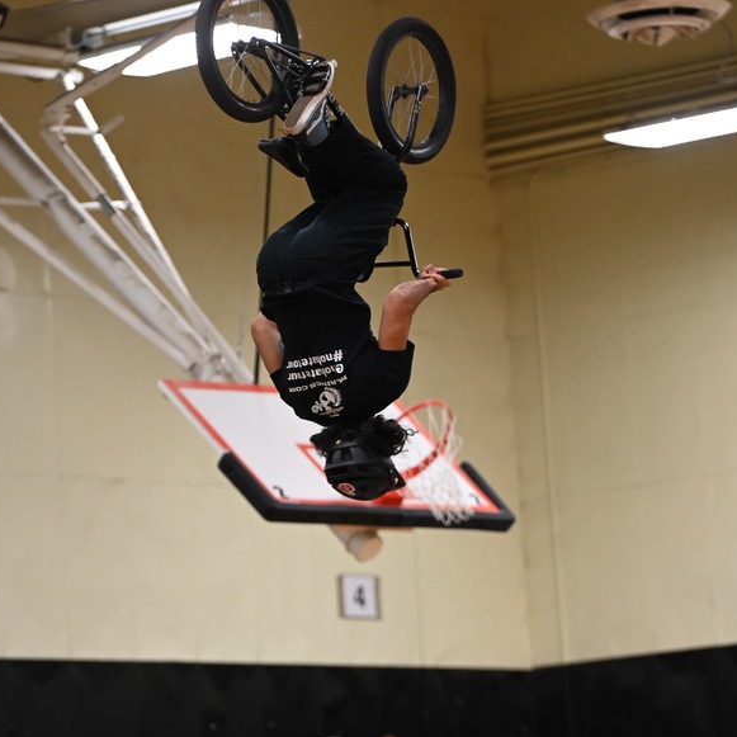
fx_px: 4866
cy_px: 351
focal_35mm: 202
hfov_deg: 8.7
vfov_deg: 8.7
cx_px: 388
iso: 3200
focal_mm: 135
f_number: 2.8
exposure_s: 1/400
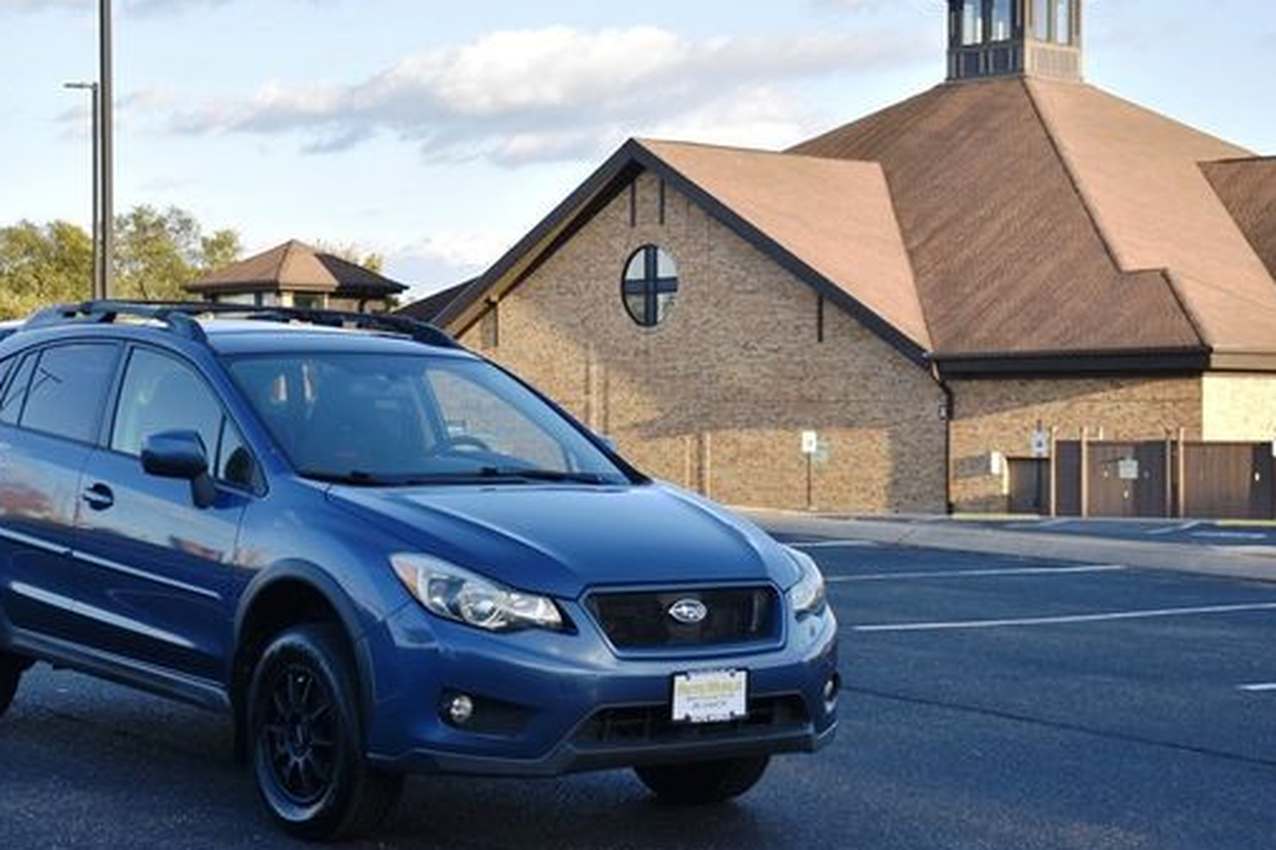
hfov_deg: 28.0
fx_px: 2552
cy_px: 434
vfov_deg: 18.9
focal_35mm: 72
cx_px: 536
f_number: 5.6
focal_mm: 38
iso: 200
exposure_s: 1/250
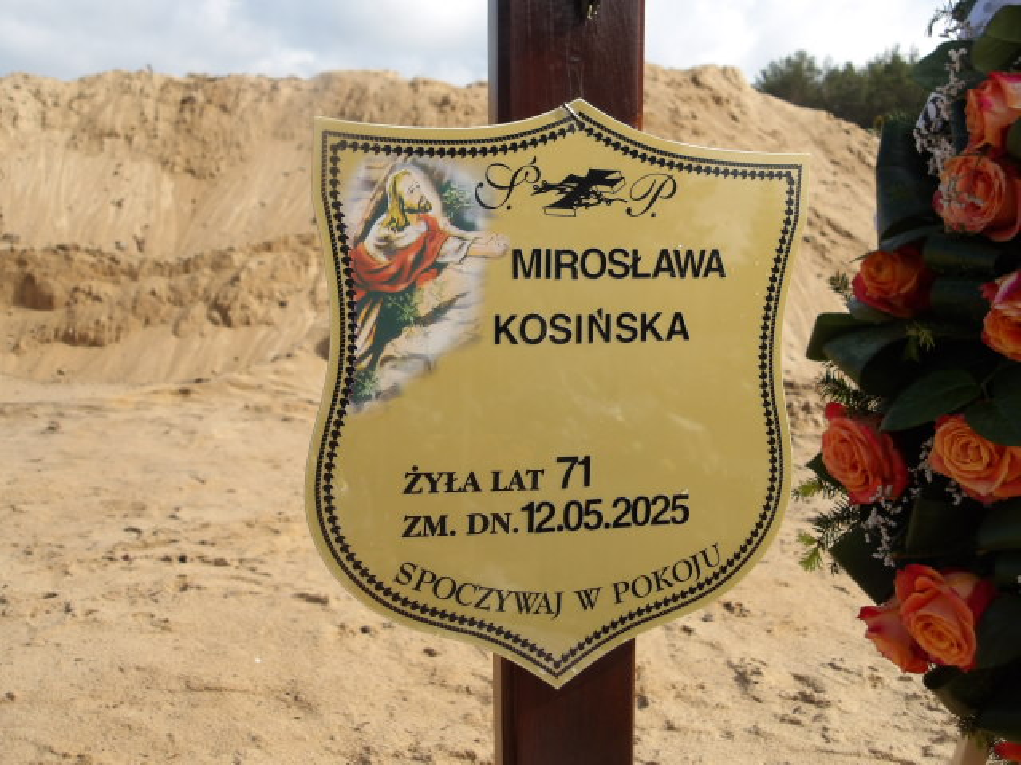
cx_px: 510
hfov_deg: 54.0
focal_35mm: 34
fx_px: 1003
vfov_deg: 41.8
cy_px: 382
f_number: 3.3
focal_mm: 6.1
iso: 100
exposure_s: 1/799
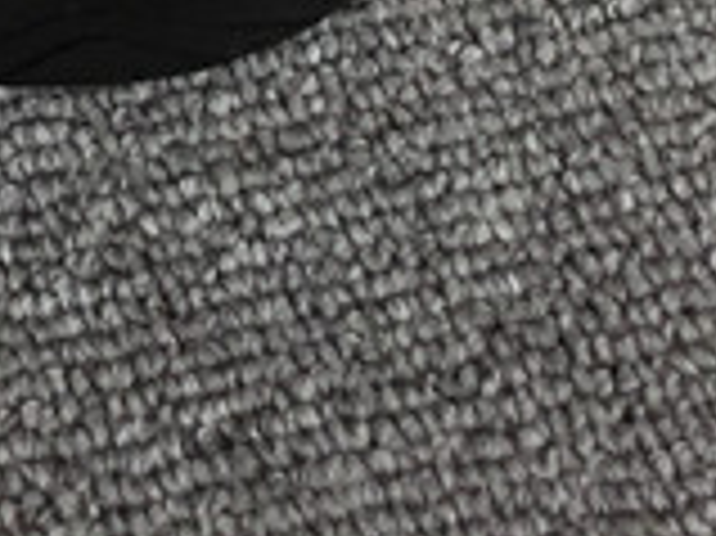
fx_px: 3638
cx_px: -919
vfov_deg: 7.6
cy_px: -975
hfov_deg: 10.0
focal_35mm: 176
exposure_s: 1/370
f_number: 2.4
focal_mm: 3.3
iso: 25
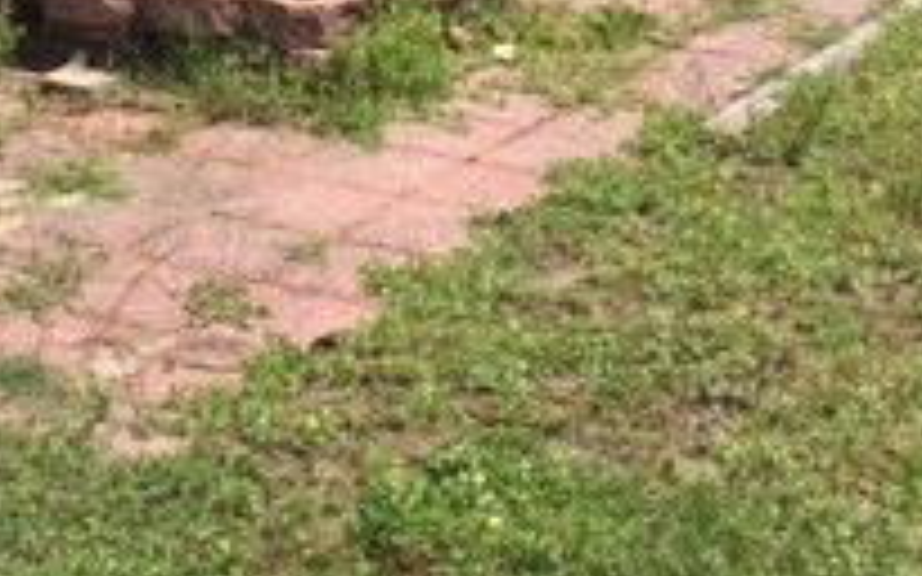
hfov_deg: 20.9
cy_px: -130
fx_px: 2412
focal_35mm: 96
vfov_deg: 13.2
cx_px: -4
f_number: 2.2
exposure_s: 1/1148
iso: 25
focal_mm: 4.15
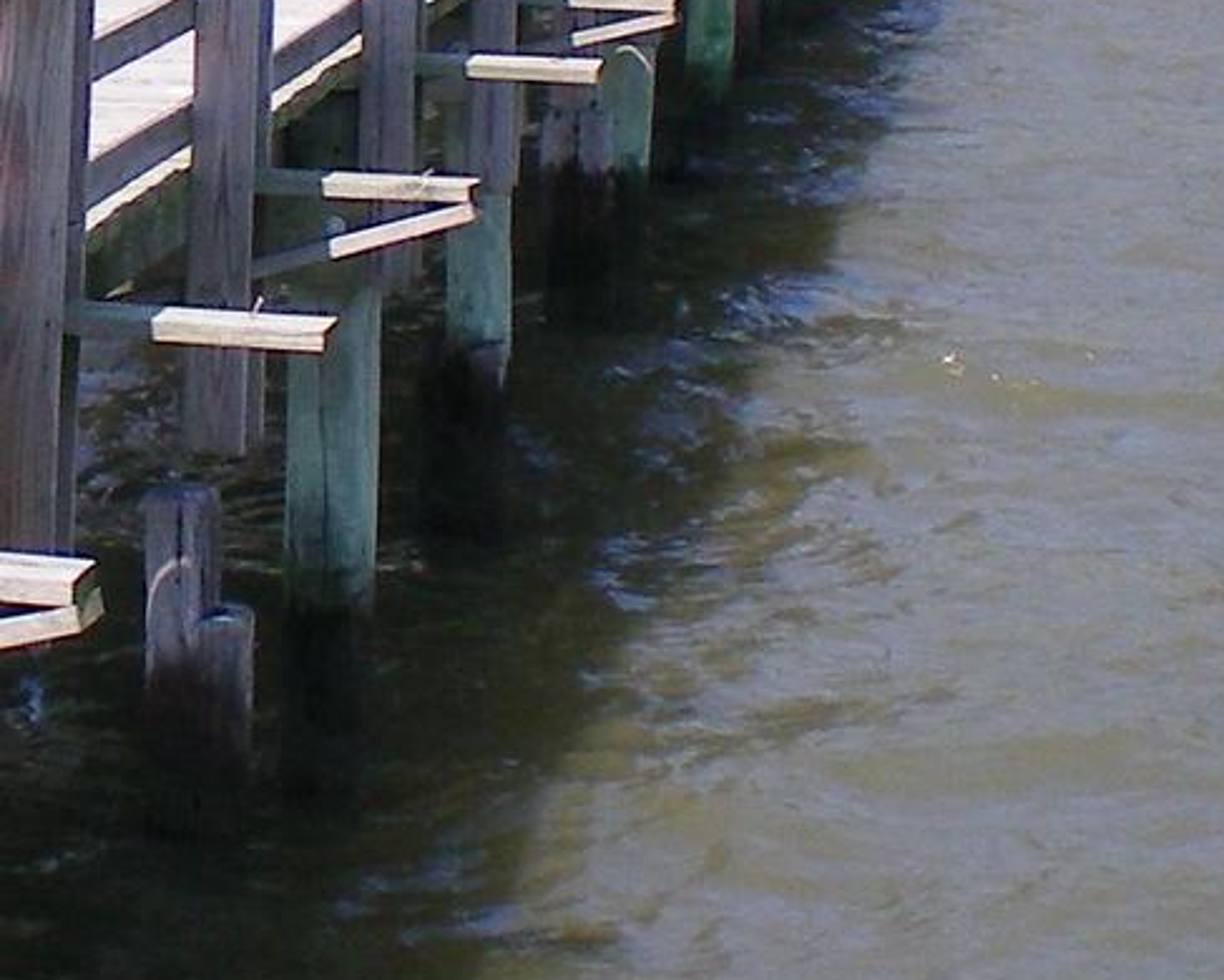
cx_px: -322
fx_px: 5653
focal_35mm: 156
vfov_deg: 9.8
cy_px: -75
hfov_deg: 12.0
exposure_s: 1/320
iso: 64
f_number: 4.6
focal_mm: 6.3
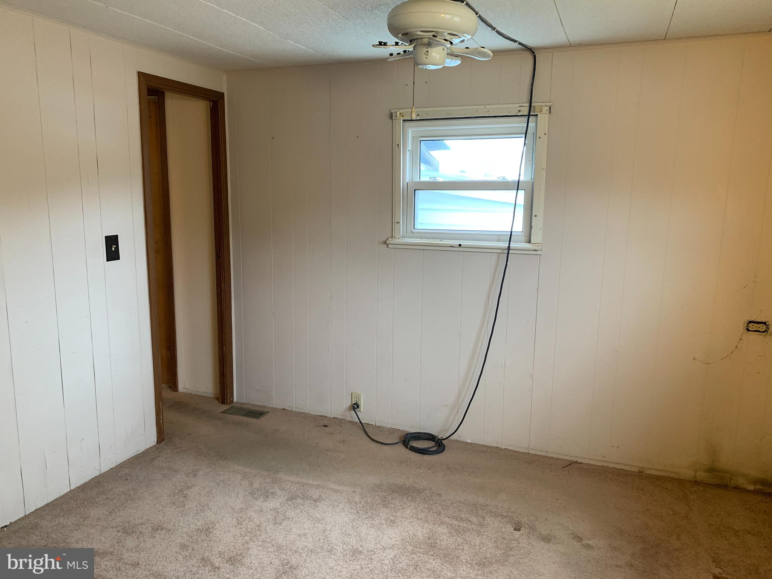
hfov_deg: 67.3
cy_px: 290
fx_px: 580
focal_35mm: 26
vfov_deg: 53.1
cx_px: 386
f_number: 1.8
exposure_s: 1/60
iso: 250
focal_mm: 4.25
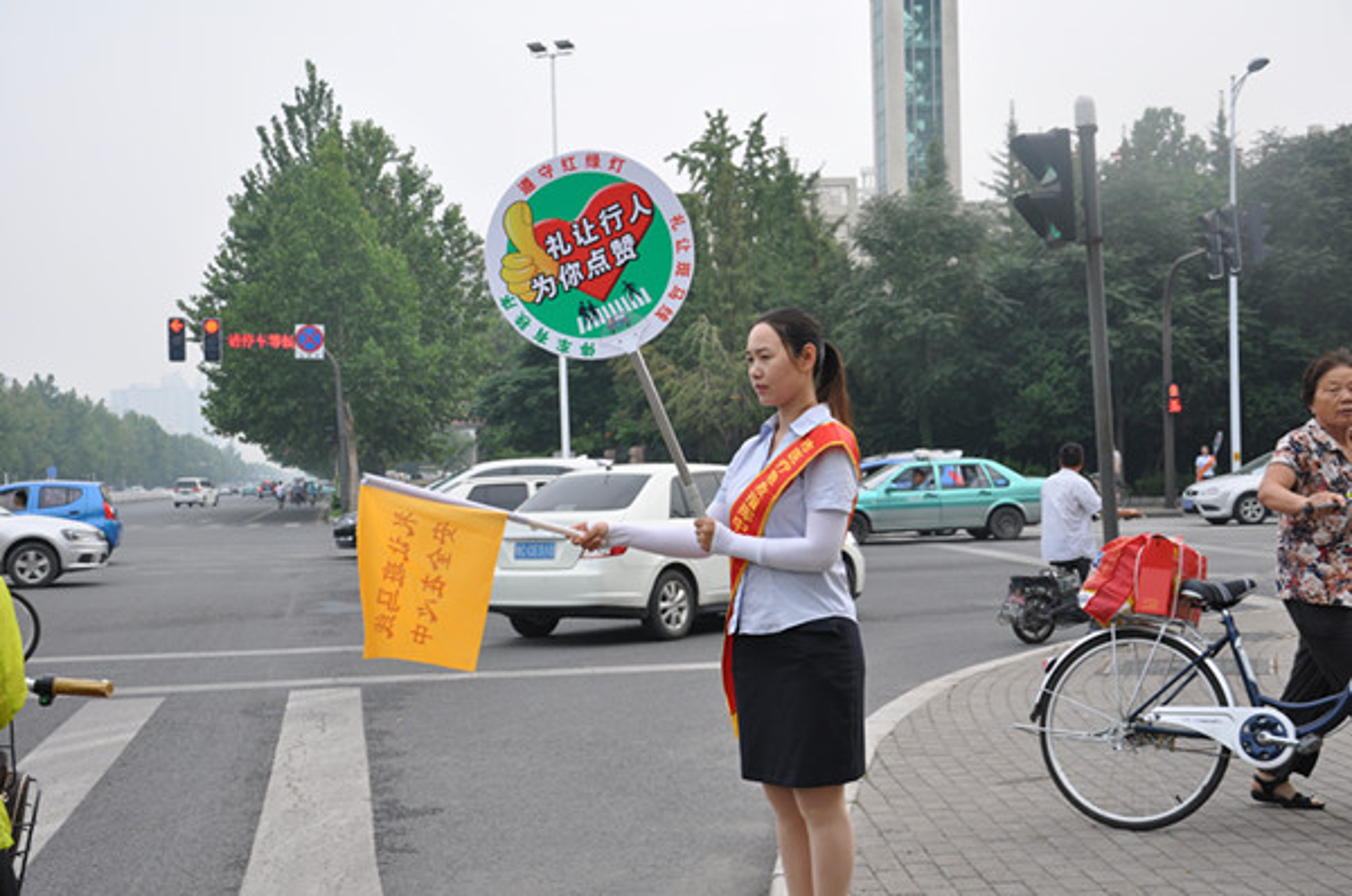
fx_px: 2137
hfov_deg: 35.1
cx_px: 676
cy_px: 448
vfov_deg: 23.7
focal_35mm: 57
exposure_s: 1/200
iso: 200
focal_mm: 38
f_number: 7.1
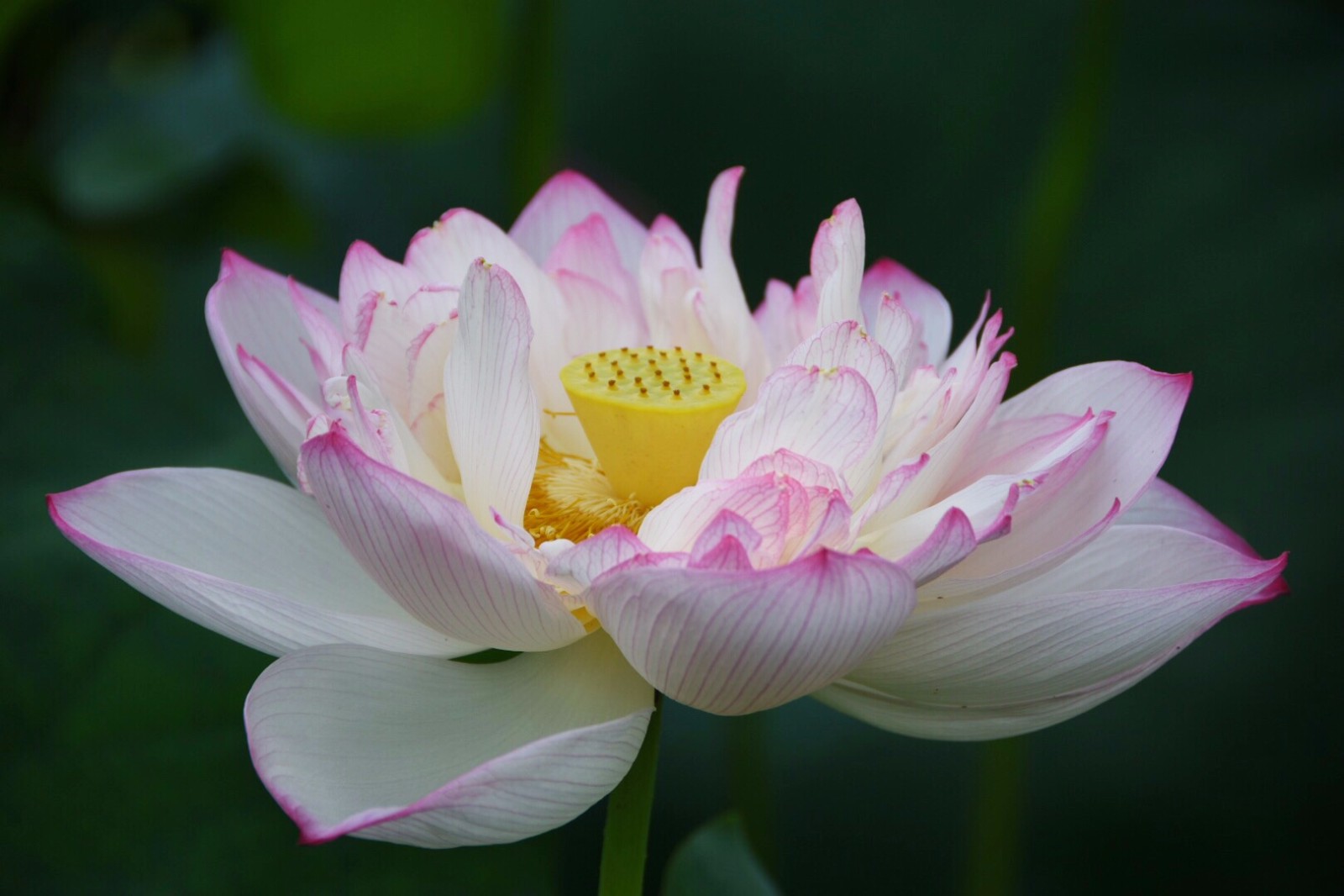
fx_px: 11197
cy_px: 448
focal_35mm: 300
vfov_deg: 4.6
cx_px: 672
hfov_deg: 6.9
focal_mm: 200
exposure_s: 1/400
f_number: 5.6
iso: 100
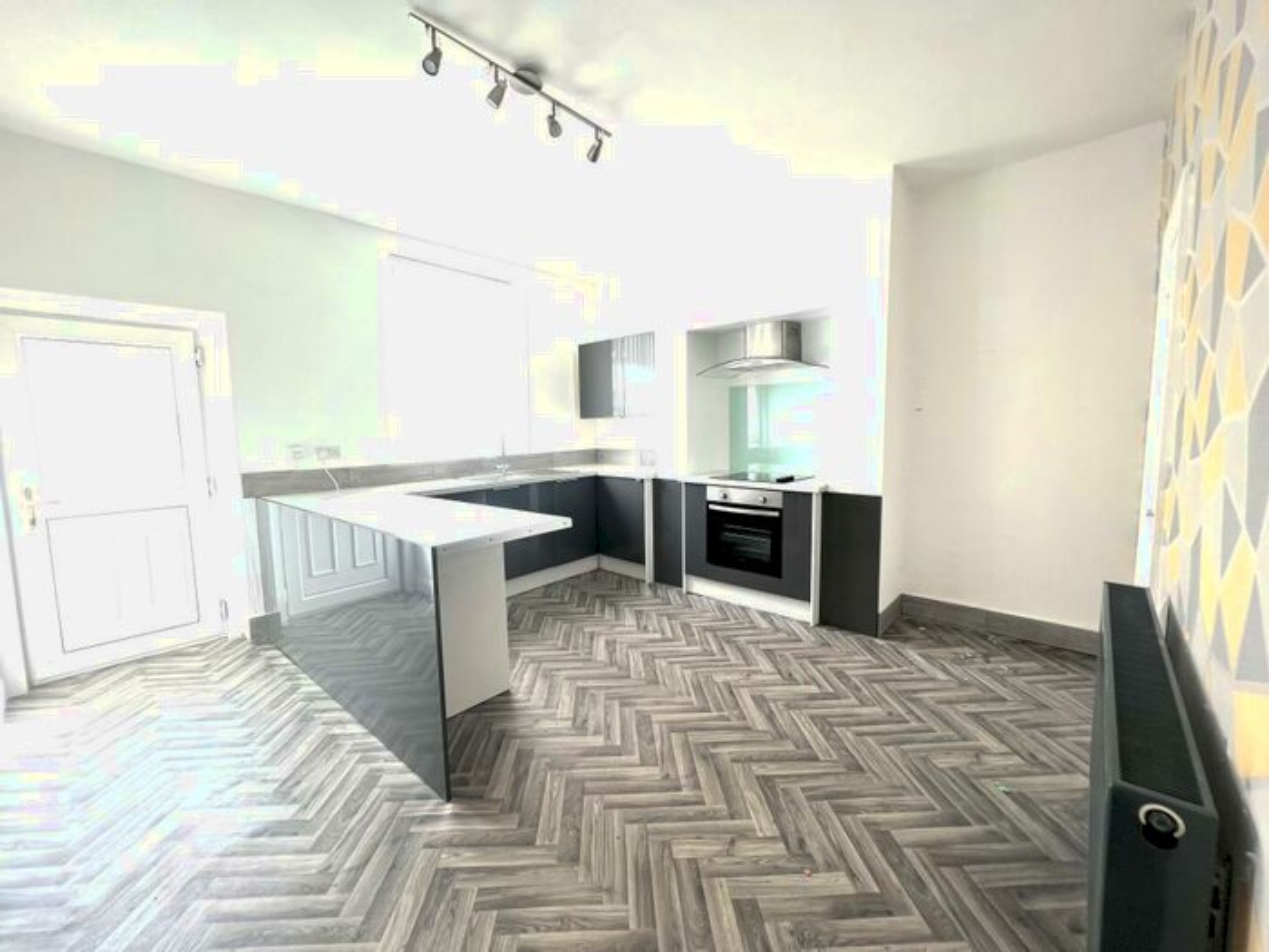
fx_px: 477
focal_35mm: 13
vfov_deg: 89.9
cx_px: 634
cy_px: 476
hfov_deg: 106.2
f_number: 1.8
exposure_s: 1/173
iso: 32
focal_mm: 1.57
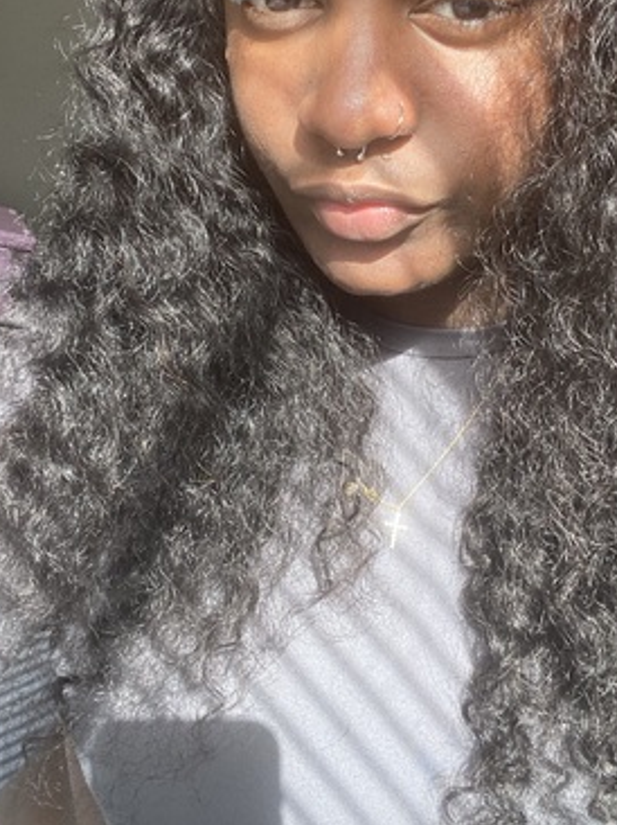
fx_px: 976
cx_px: 352
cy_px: 325
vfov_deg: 45.5
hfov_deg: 35.0
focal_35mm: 41
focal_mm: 2.71
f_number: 2.2
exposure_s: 1/122
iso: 40
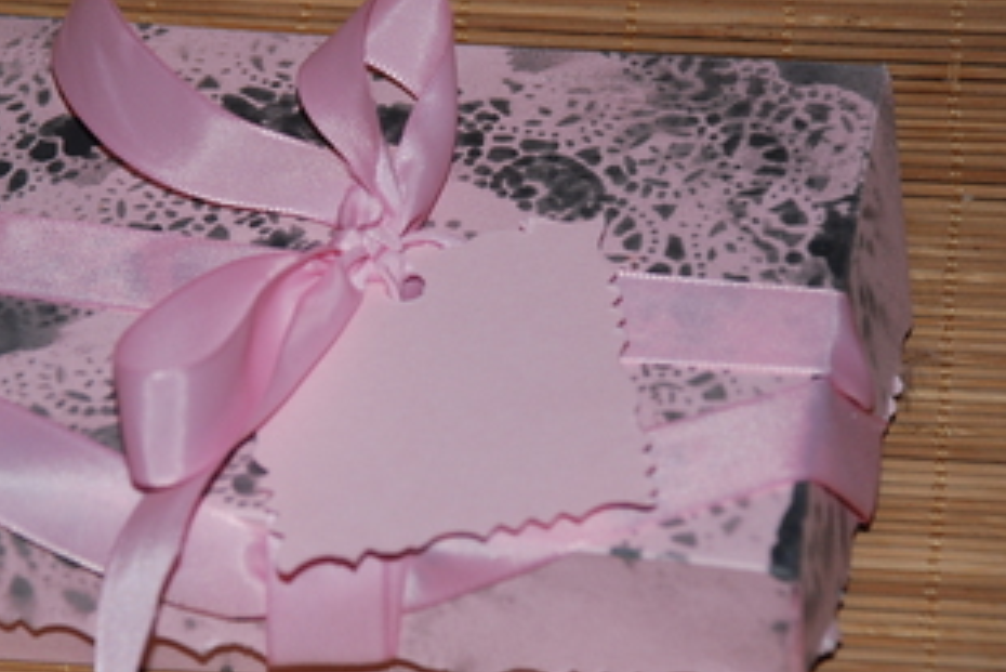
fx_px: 5779
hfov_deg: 9.9
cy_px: 385
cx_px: 302
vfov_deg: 6.7
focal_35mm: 207
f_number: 5.6
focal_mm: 95
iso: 400
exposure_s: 1/60
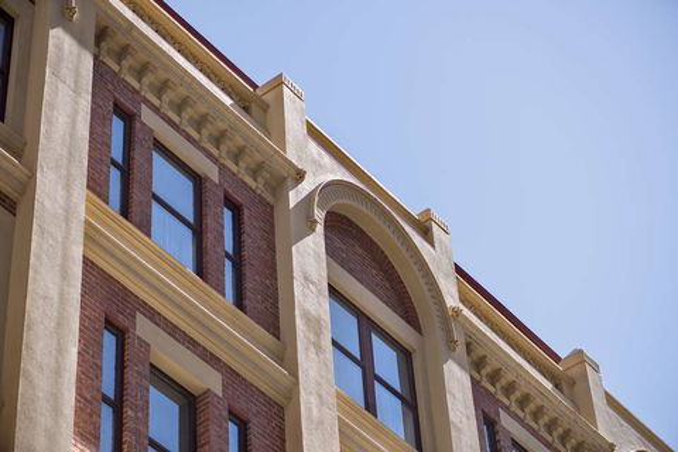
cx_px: 339
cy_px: 226
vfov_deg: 13.0
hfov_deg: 19.5
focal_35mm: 105
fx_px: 1977
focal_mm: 105
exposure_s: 1/500
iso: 125
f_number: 5
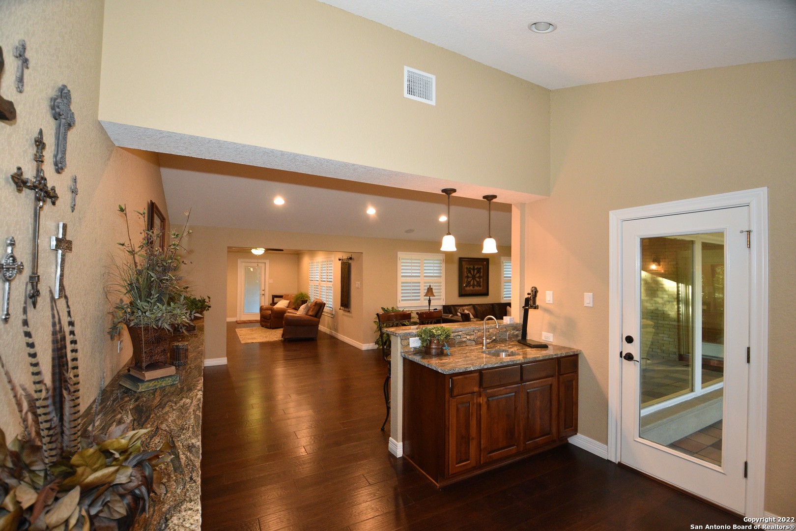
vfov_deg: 77.3
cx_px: 398
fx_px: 332
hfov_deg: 100.4
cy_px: 266
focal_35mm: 15
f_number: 4
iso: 1600
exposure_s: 1/80
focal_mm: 10
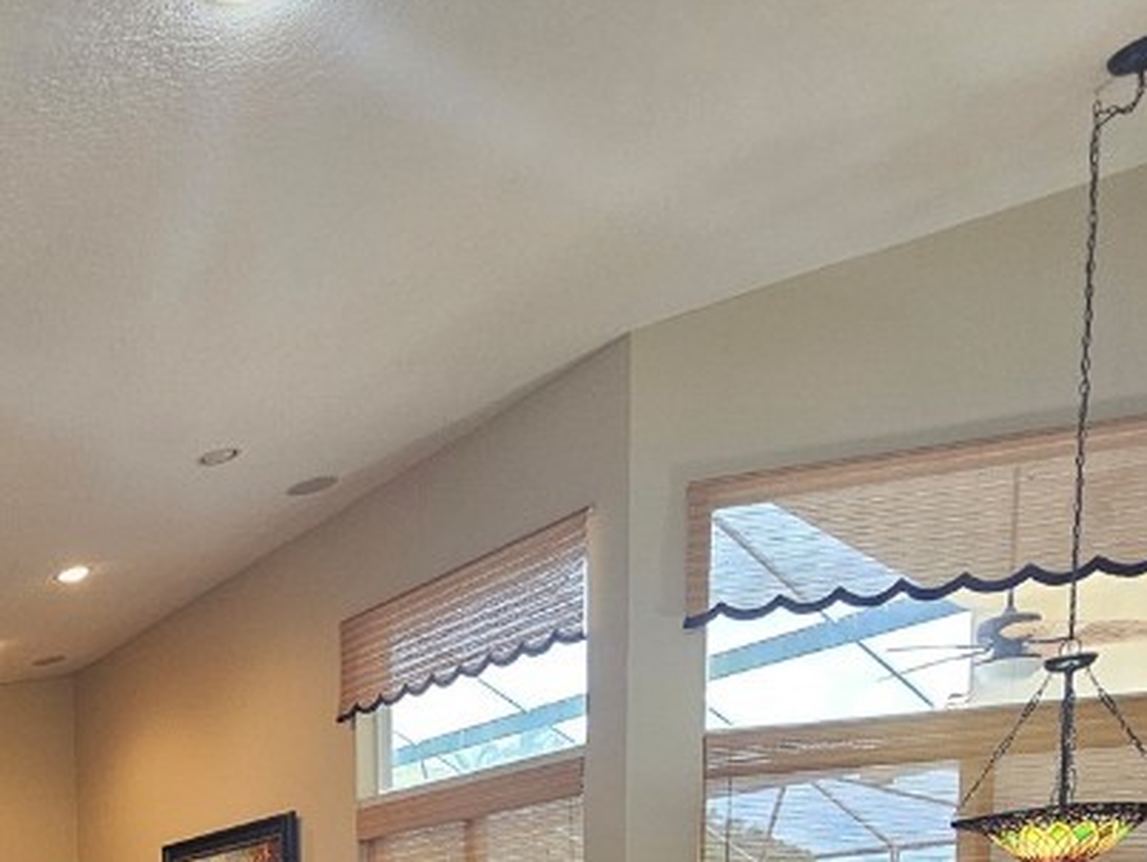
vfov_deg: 33.5
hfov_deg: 49.8
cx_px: 137
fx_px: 1094
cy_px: 1075
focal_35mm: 33
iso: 250
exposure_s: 1/60
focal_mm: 2.2
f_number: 2.2
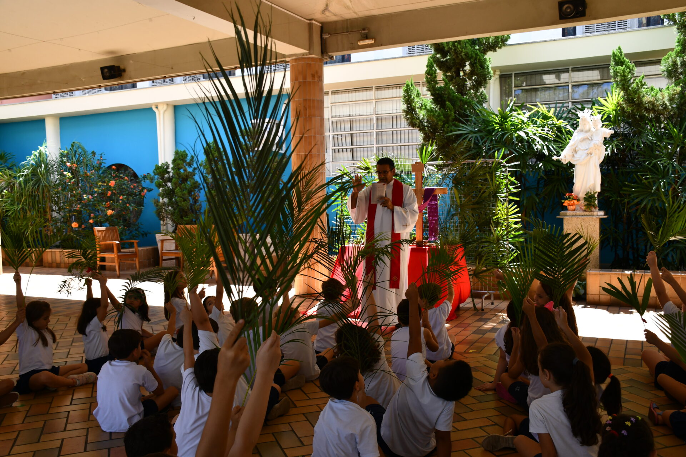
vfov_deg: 40.0
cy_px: 228
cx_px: 343
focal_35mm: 33
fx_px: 629
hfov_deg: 57.2
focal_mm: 22
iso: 320
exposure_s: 1/250
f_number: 5.6
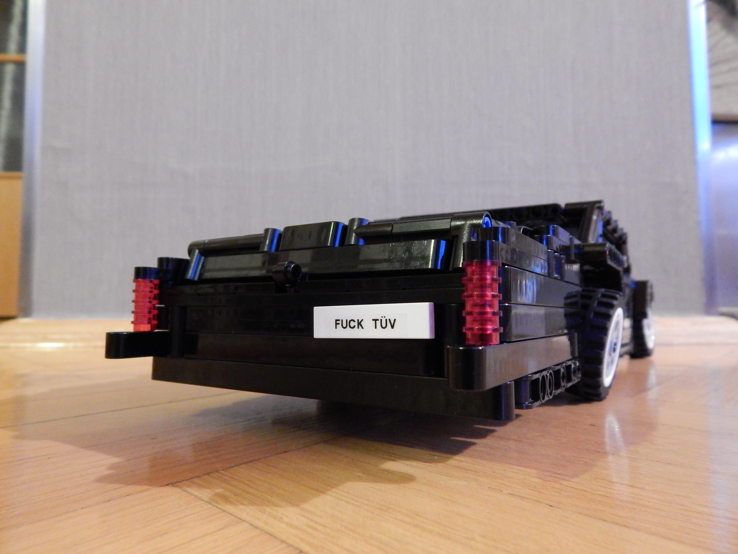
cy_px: 277
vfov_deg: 58.9
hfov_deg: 73.9
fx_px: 490
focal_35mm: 23
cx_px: 369
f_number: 3
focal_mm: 4
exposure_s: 1/4
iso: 800
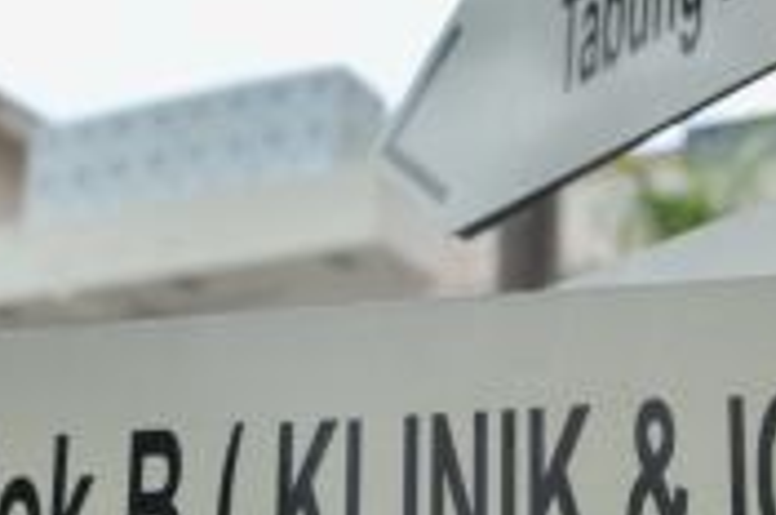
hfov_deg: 18.6
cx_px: 404
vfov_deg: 12.4
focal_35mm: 110
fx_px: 2367
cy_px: 315
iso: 200
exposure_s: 1/1250
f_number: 5
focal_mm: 24
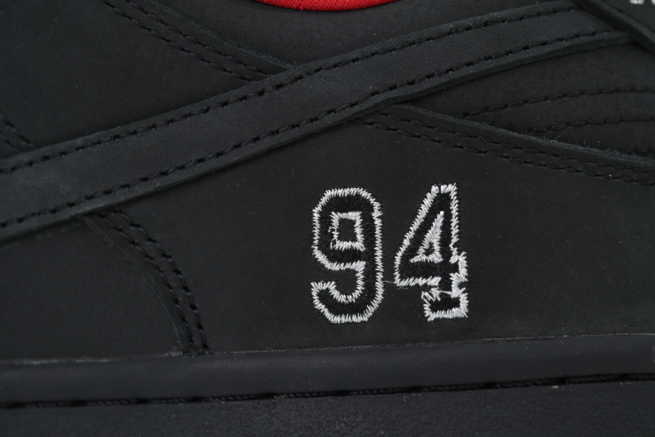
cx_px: 328
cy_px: 218
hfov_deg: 17.8
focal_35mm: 115
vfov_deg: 11.9
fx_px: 2092
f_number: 10
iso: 400
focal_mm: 115
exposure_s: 1/100
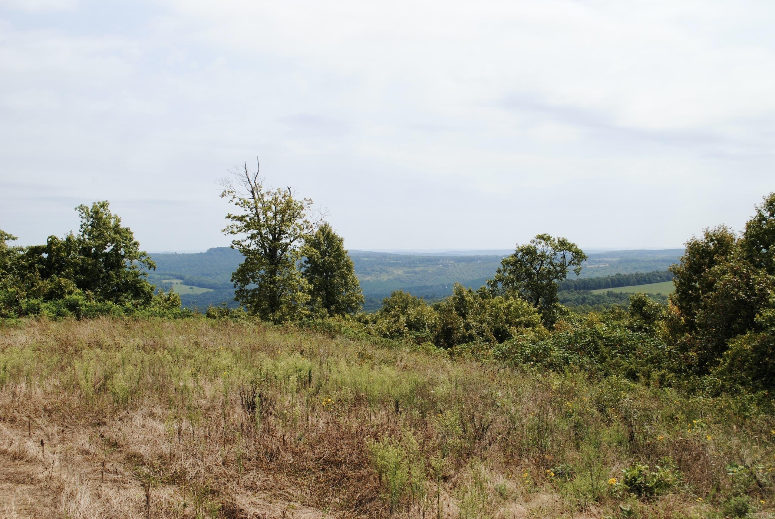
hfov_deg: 49.5
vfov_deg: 34.3
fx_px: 841
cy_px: 260
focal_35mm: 39
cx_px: 388
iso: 100
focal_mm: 26
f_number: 7.1
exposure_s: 1/200
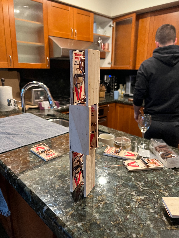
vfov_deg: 67.3
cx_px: 90
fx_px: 179
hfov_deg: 53.1
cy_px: 119
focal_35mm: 26
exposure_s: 1/60
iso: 400
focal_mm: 5.7
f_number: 1.5
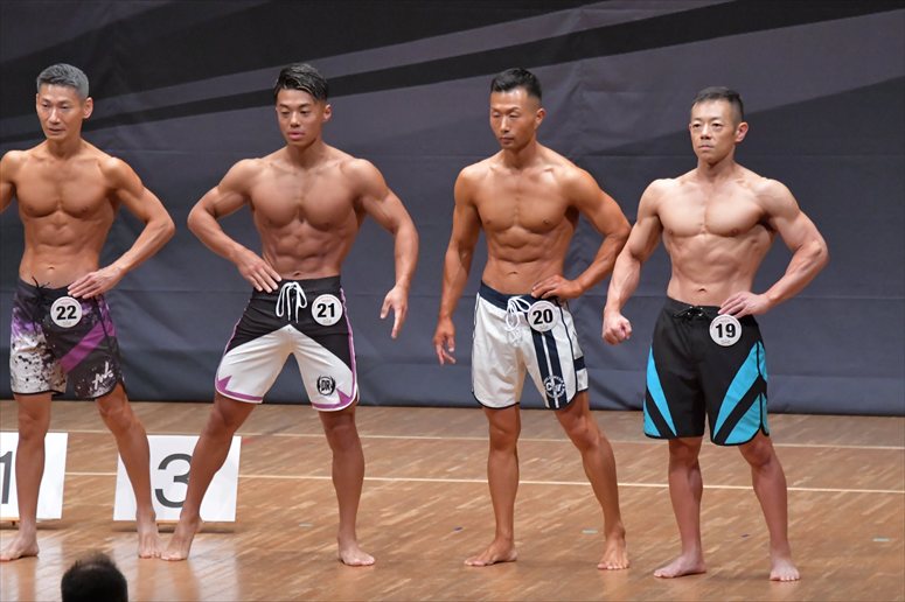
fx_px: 6784
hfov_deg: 7.6
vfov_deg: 5.1
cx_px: 452
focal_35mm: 270
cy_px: 301
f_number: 5.6
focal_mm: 180
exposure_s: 1/400
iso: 8000
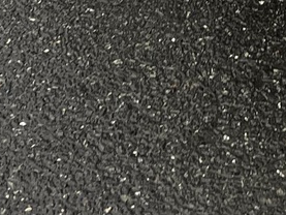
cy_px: -529
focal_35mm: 192
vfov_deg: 6.7
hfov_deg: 10.2
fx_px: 1587
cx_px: 331
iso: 50
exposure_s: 1/452
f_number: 1.5
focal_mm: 5.7
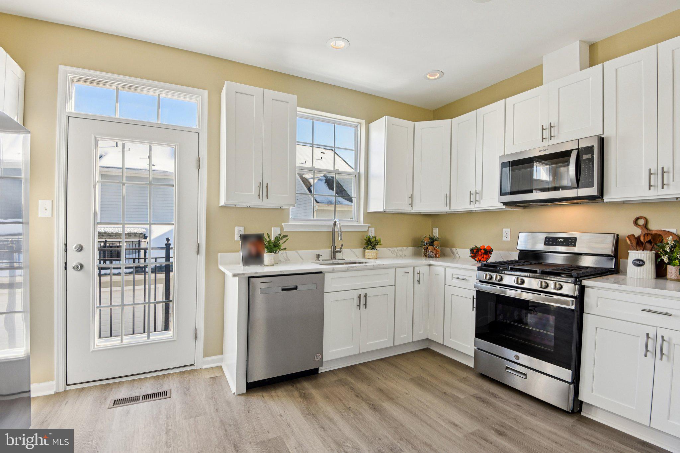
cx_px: 340
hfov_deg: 96.7
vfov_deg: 73.7
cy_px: 226
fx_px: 302
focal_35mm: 16
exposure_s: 1/160
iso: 400
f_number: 8
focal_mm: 16
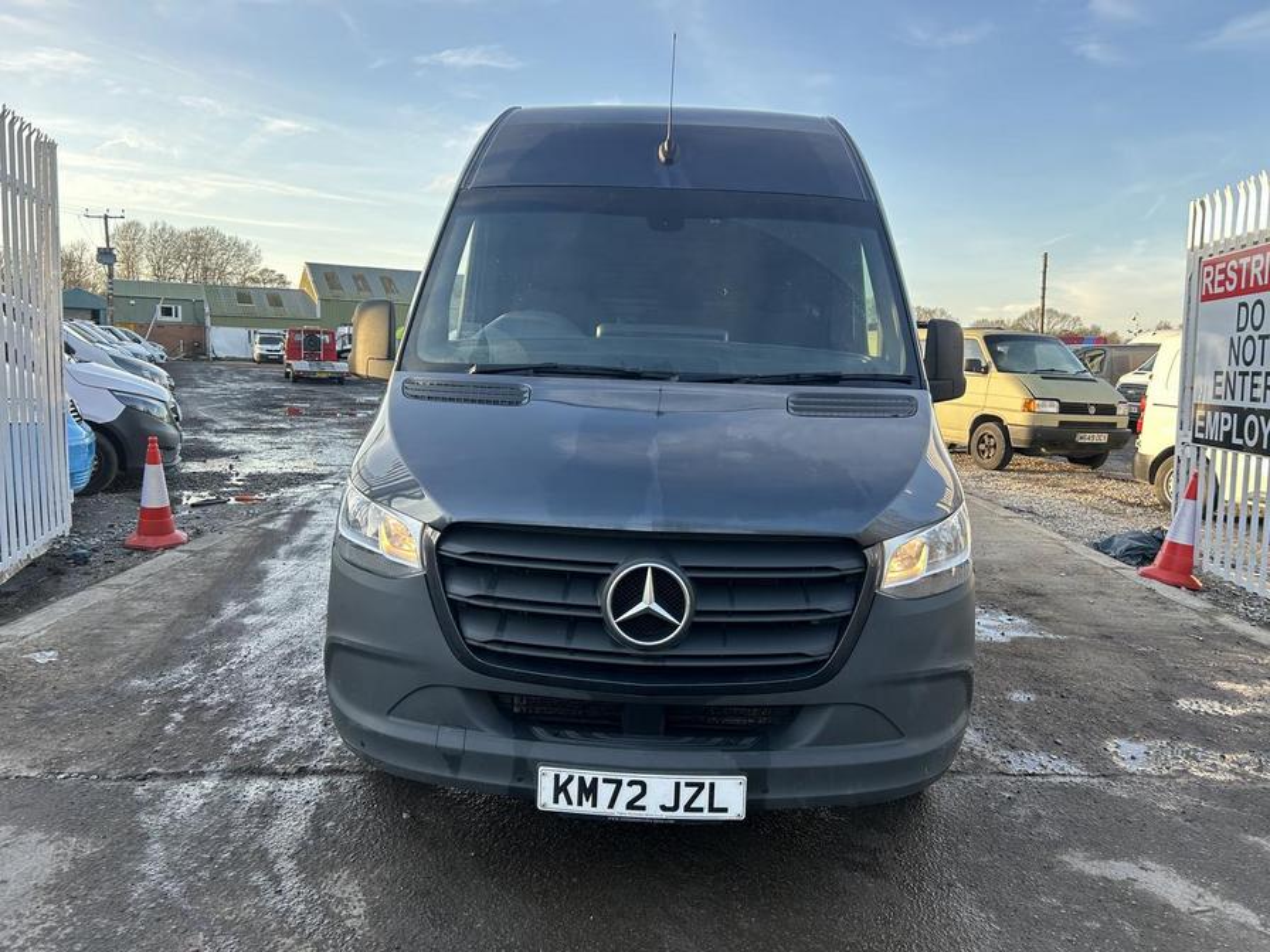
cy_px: 476
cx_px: 635
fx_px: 954
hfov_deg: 67.3
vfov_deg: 53.1
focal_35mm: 26
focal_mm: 5.7
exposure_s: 1/353
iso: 50
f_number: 1.5
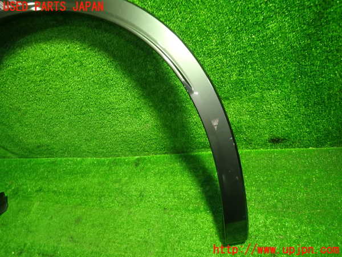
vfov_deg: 54.9
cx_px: 171
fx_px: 247
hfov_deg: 69.4
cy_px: 128
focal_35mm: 25
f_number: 2
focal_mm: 4.5
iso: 320
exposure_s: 1/30
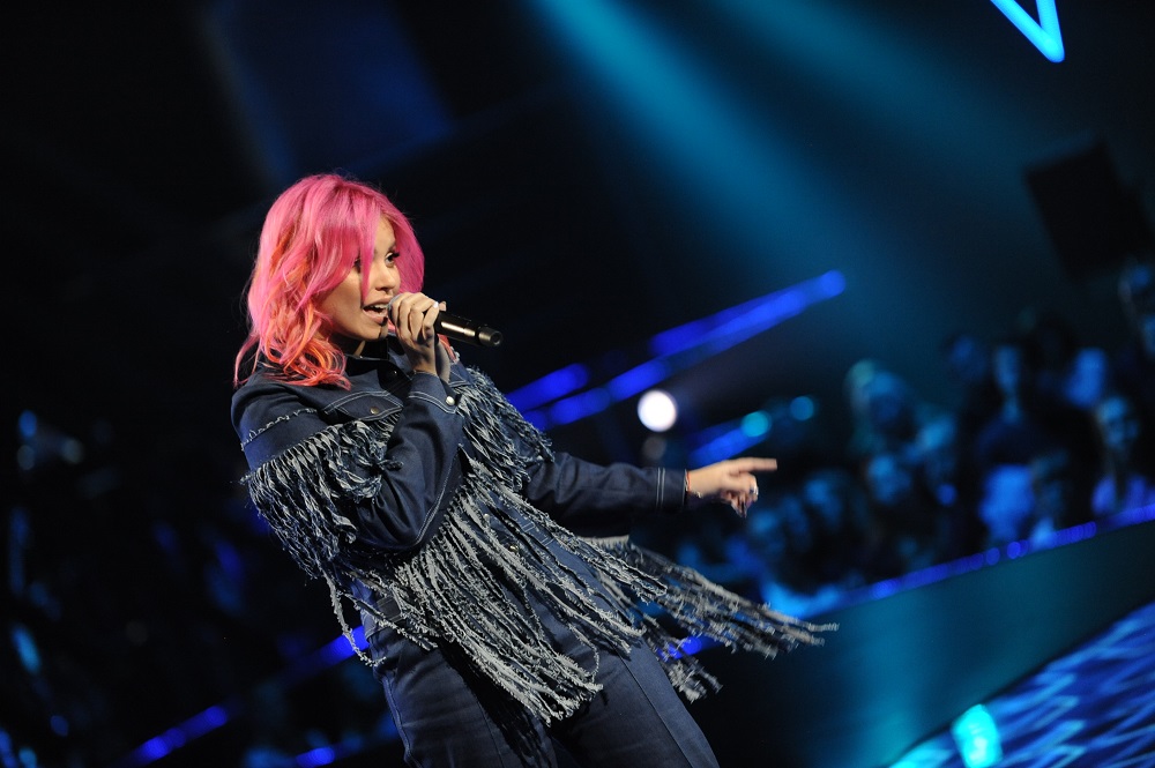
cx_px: 578
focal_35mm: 140
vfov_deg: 9.8
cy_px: 384
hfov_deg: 14.7
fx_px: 4488
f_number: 3.2
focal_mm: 140
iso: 2500
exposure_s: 1/200
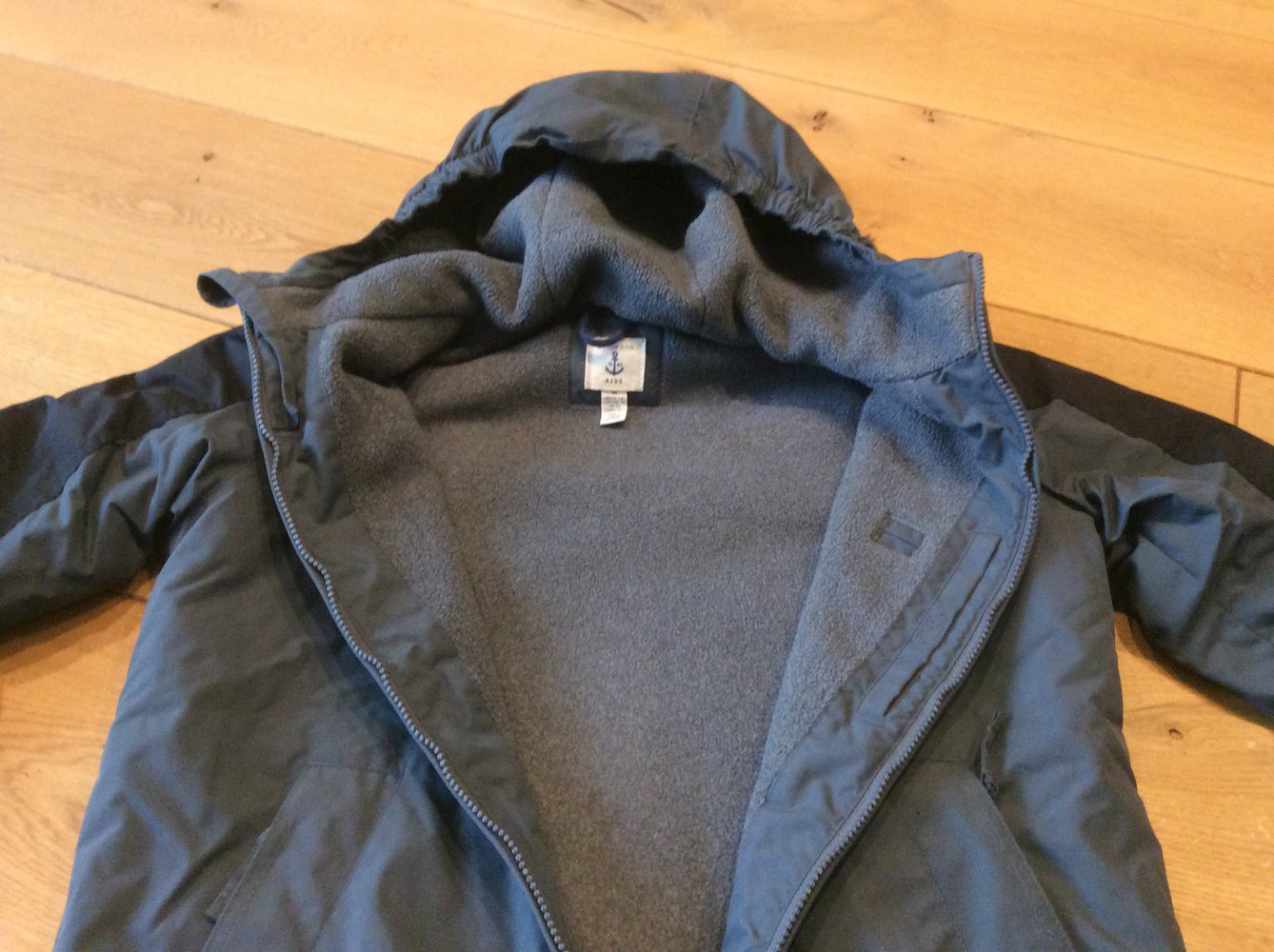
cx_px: 637
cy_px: 476
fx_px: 1176
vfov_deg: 44.1
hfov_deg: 56.9
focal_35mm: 32
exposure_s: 1/25
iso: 250
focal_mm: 3.3
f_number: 2.4
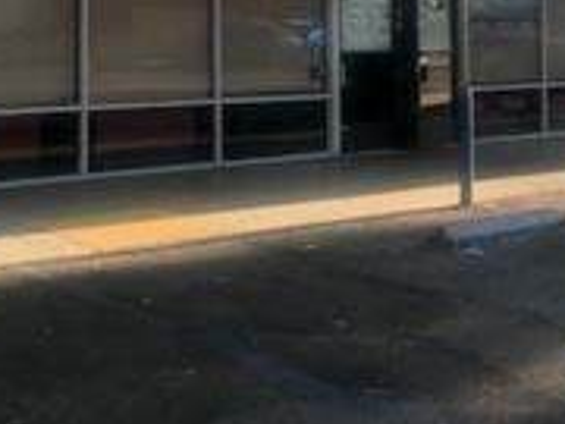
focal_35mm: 70
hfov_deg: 26.8
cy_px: -27
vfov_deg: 20.2
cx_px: 60
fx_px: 1143
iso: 20
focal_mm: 3.99
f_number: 1.8
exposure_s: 1/520
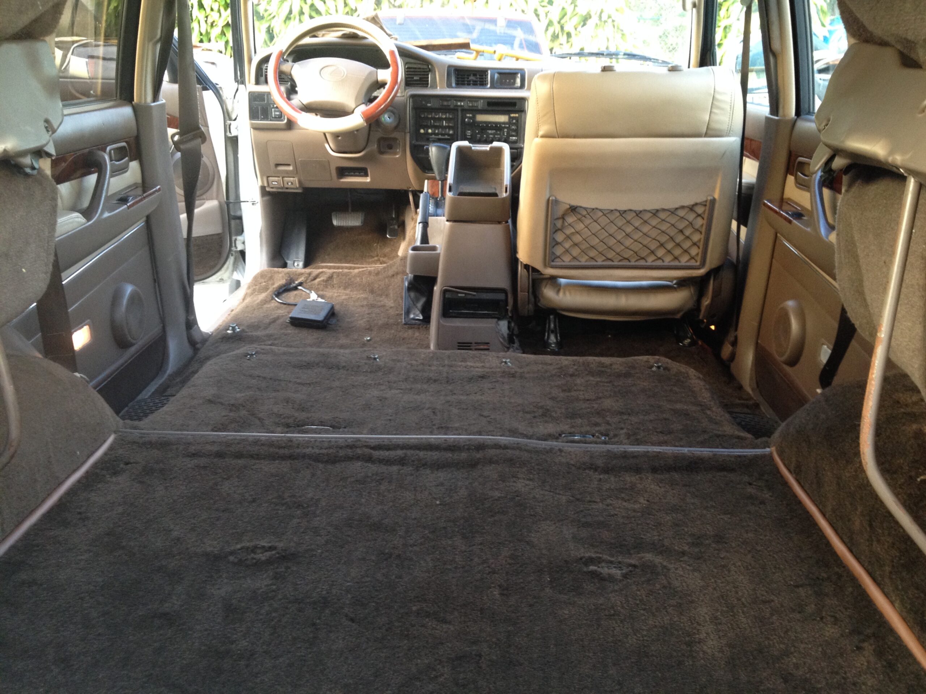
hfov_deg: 52.6
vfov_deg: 40.7
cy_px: 347
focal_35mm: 35
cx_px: 463
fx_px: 936
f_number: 2.4
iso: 160
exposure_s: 1/20
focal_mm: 4.28
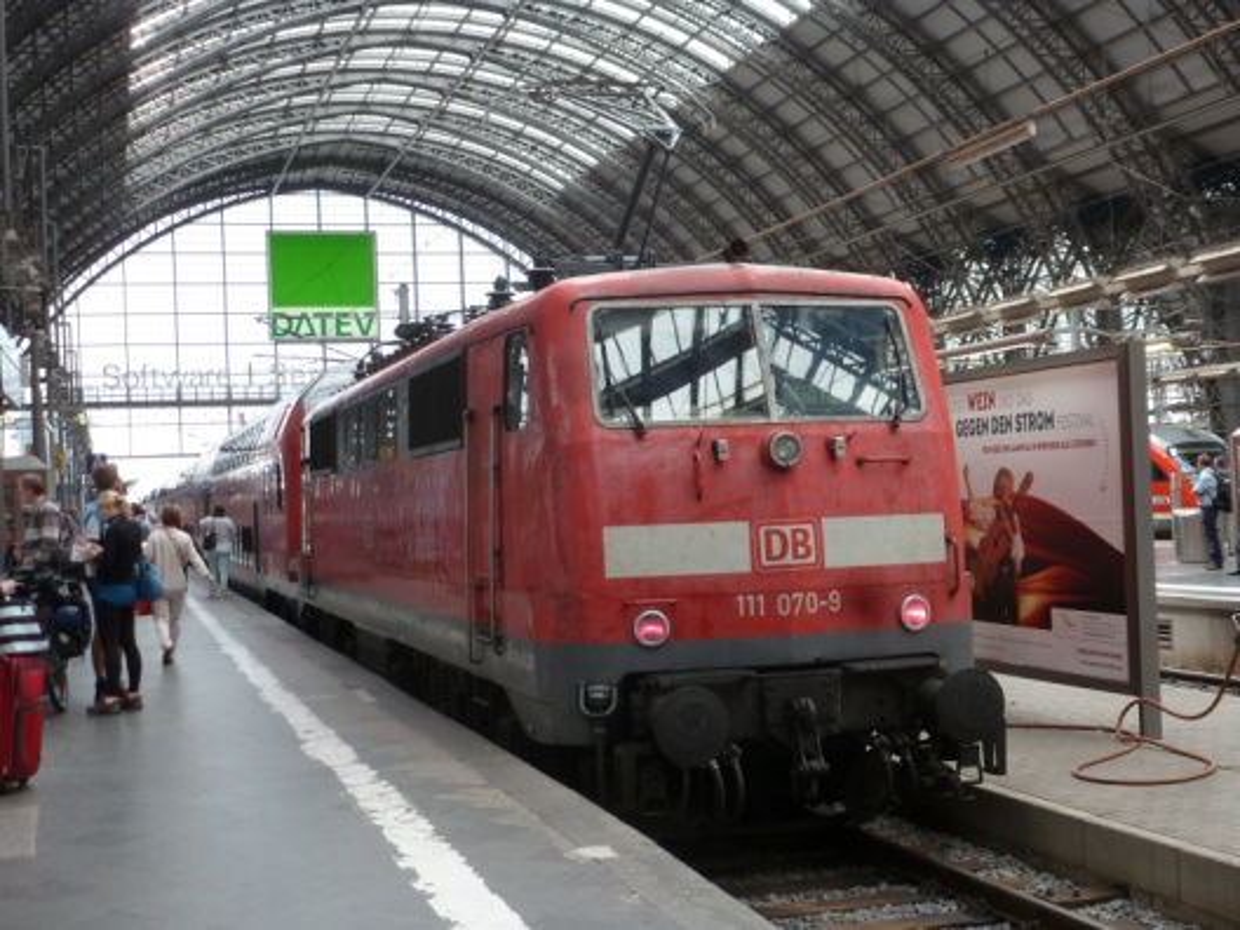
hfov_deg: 38.9
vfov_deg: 29.7
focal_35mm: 49
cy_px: 465
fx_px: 1755
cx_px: 620
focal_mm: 8.7
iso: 160
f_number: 4.1
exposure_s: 1/60
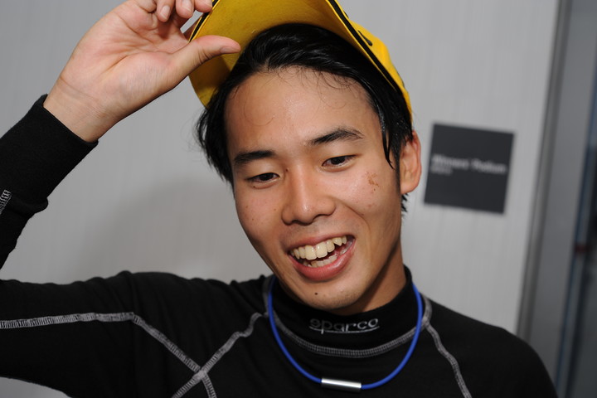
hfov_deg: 54.4
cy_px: 199
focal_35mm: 35
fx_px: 580
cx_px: 298
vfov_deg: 37.9
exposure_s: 1/60
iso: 200
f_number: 2
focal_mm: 35
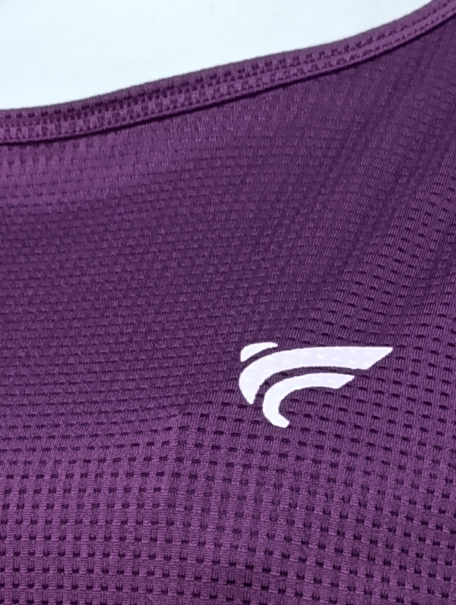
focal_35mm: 113
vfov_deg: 16.1
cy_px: 876
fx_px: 1980
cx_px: 242
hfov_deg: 13.1
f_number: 1.6
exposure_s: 1/60
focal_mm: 6.14
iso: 1600
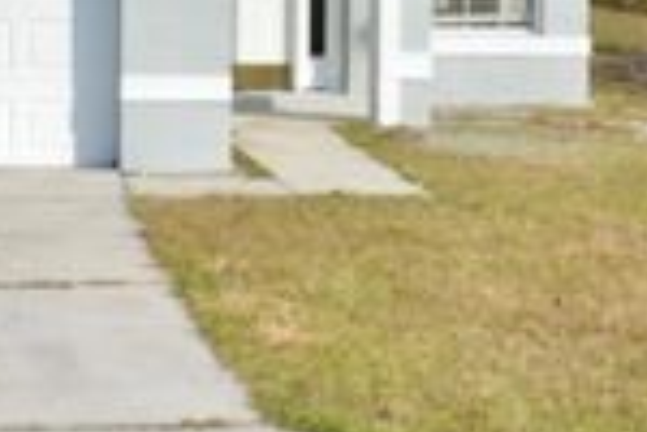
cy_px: -199
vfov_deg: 11.0
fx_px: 2156
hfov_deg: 16.9
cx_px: 86
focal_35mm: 120
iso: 100
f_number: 8
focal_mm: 24
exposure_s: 1/250
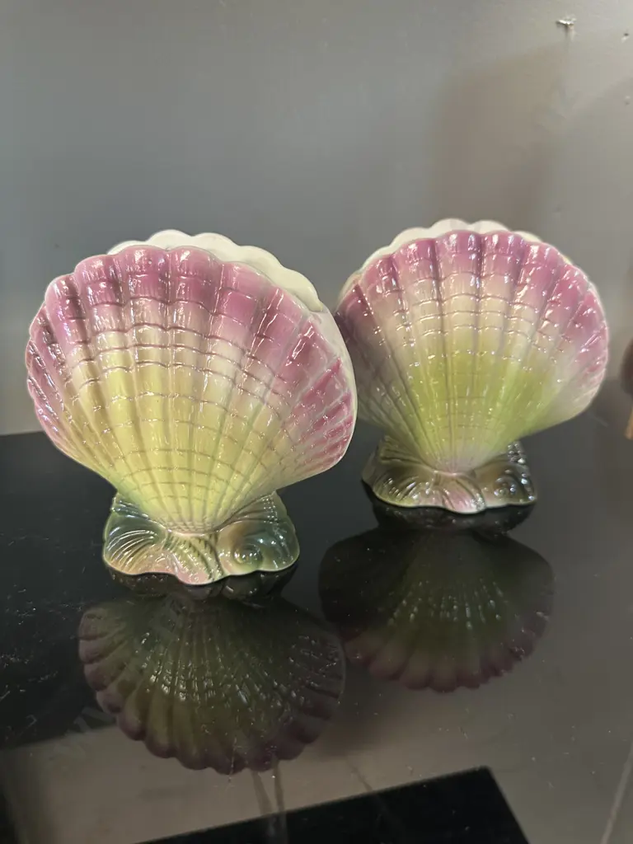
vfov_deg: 71.6
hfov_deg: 56.8
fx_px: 585
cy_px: 422
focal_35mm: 24
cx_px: 316
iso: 320
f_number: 1.78
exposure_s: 1/50
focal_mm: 6.86
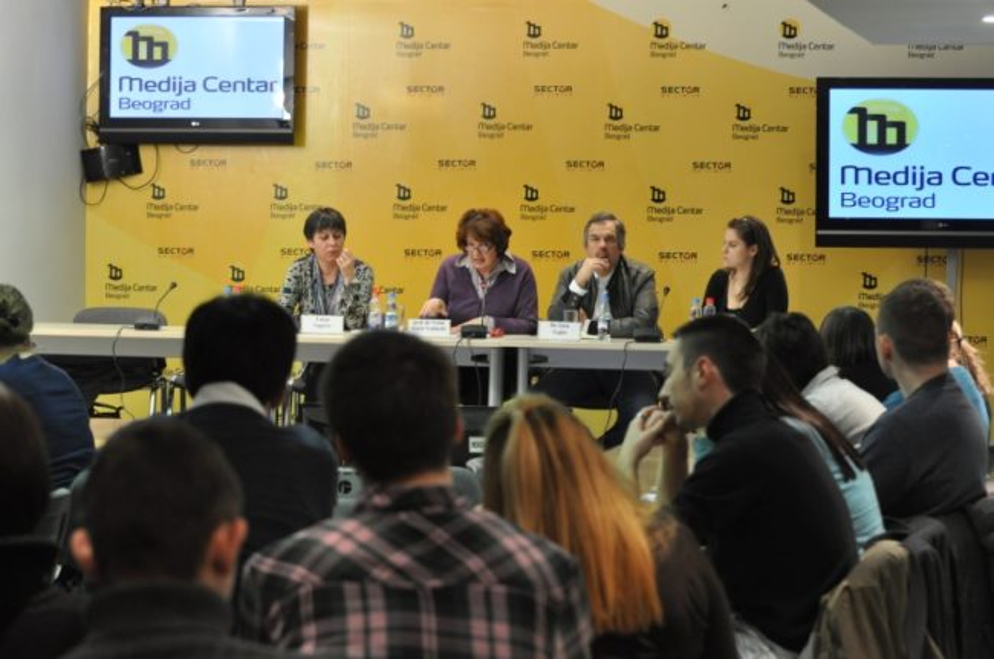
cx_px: 497
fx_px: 2894
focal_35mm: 105
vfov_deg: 13.0
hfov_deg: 19.5
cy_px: 330
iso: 800
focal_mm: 70
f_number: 4.5
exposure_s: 1/25
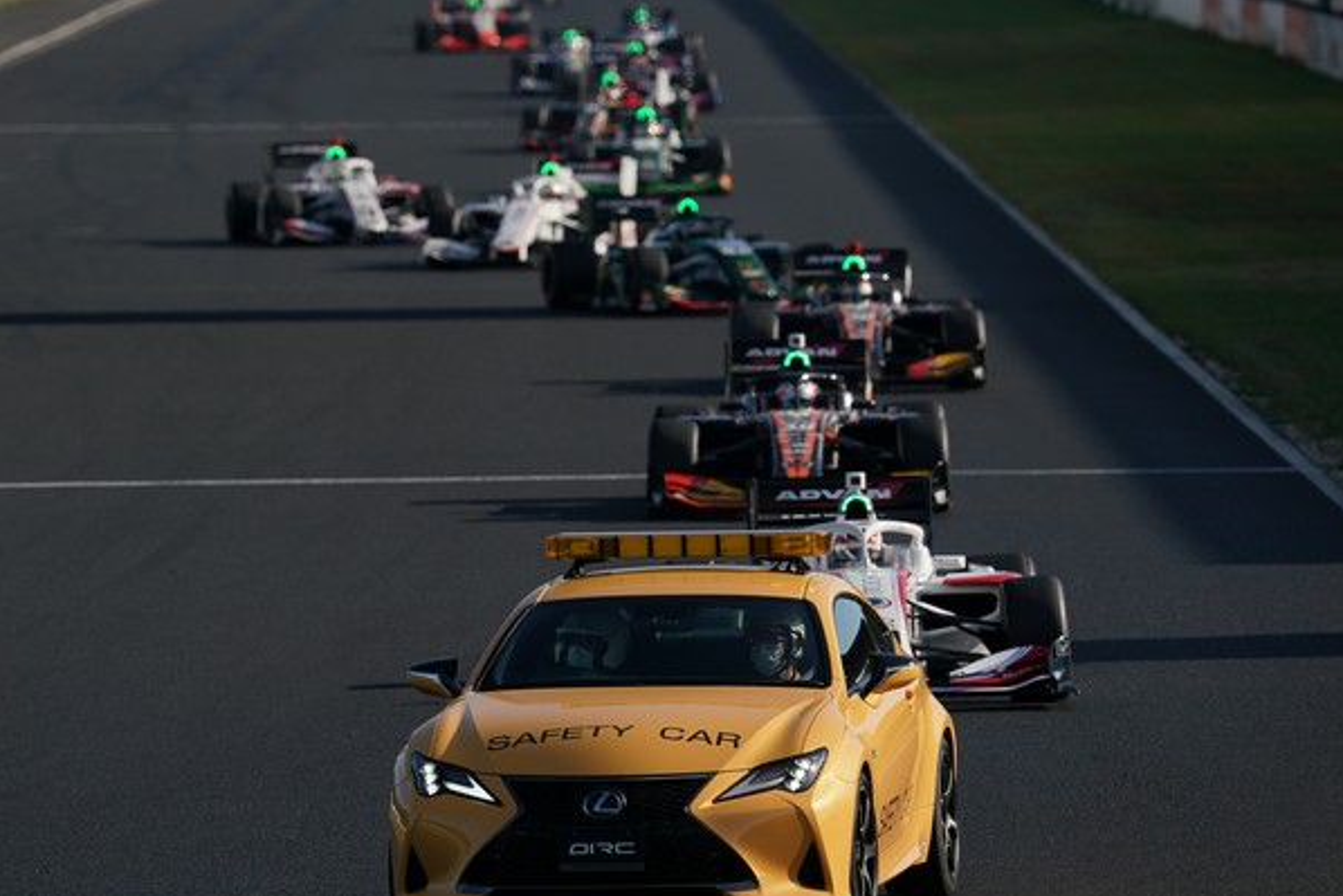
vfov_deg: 2.6
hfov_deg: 3.9
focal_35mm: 531
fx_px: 19813
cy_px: 391
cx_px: 591
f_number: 8
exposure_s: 1/800
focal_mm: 441
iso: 200
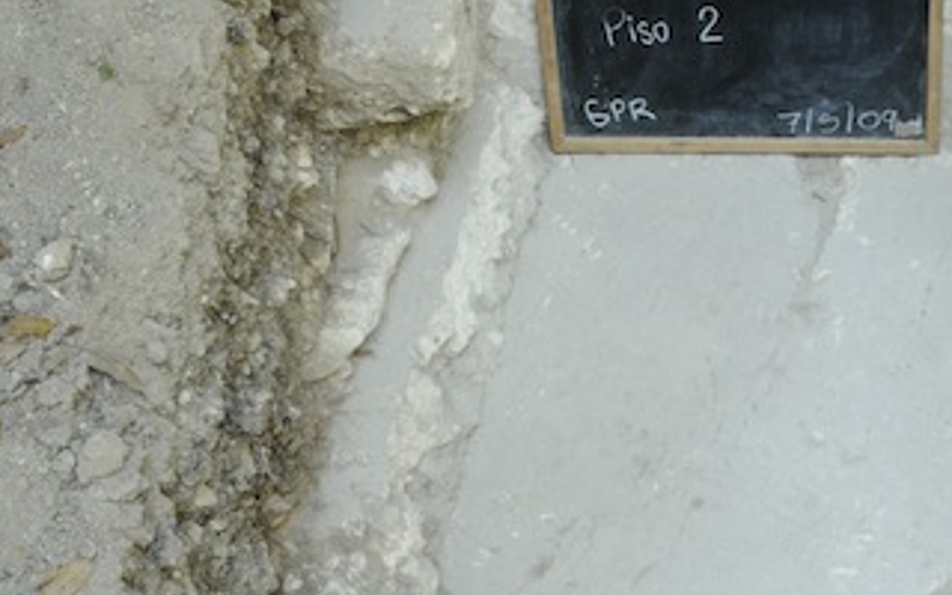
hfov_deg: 31.2
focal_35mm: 63
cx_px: 824
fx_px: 1635
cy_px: 418
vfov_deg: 20.5
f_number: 22
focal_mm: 22
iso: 100
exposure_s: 2
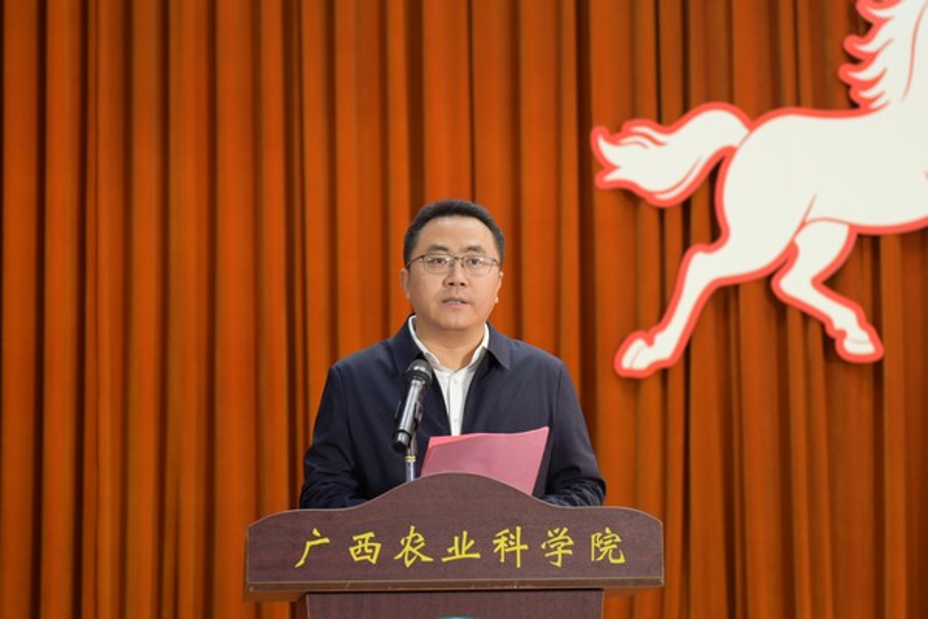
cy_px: 310
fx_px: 1804
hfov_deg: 28.8
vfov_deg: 19.5
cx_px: 464
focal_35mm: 70
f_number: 2.8
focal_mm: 70
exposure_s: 1/200
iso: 560
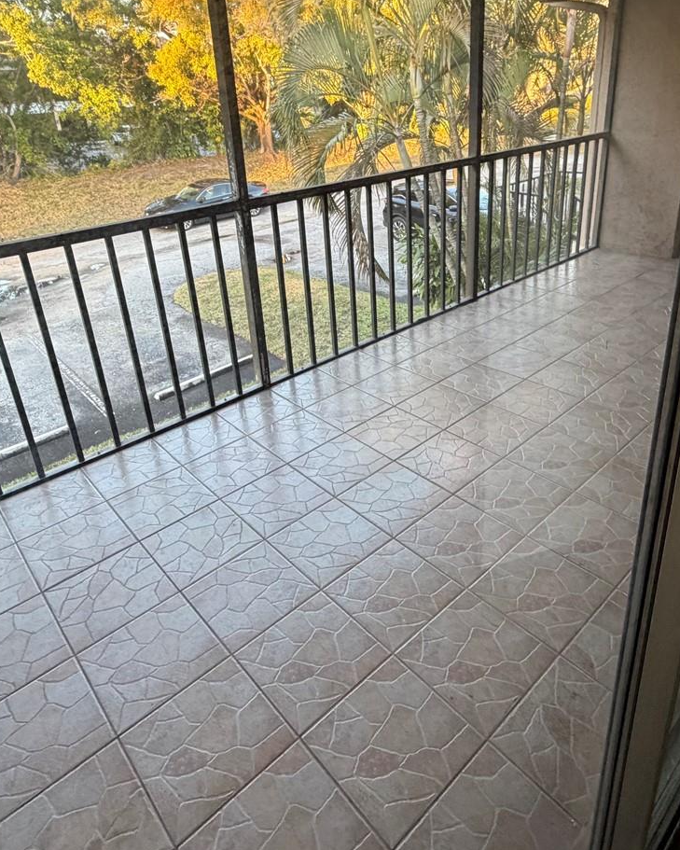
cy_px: 315
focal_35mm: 24
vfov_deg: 69.1
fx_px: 604
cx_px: 375
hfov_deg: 58.7
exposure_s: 1/107
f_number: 2.2
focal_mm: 2.22
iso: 320
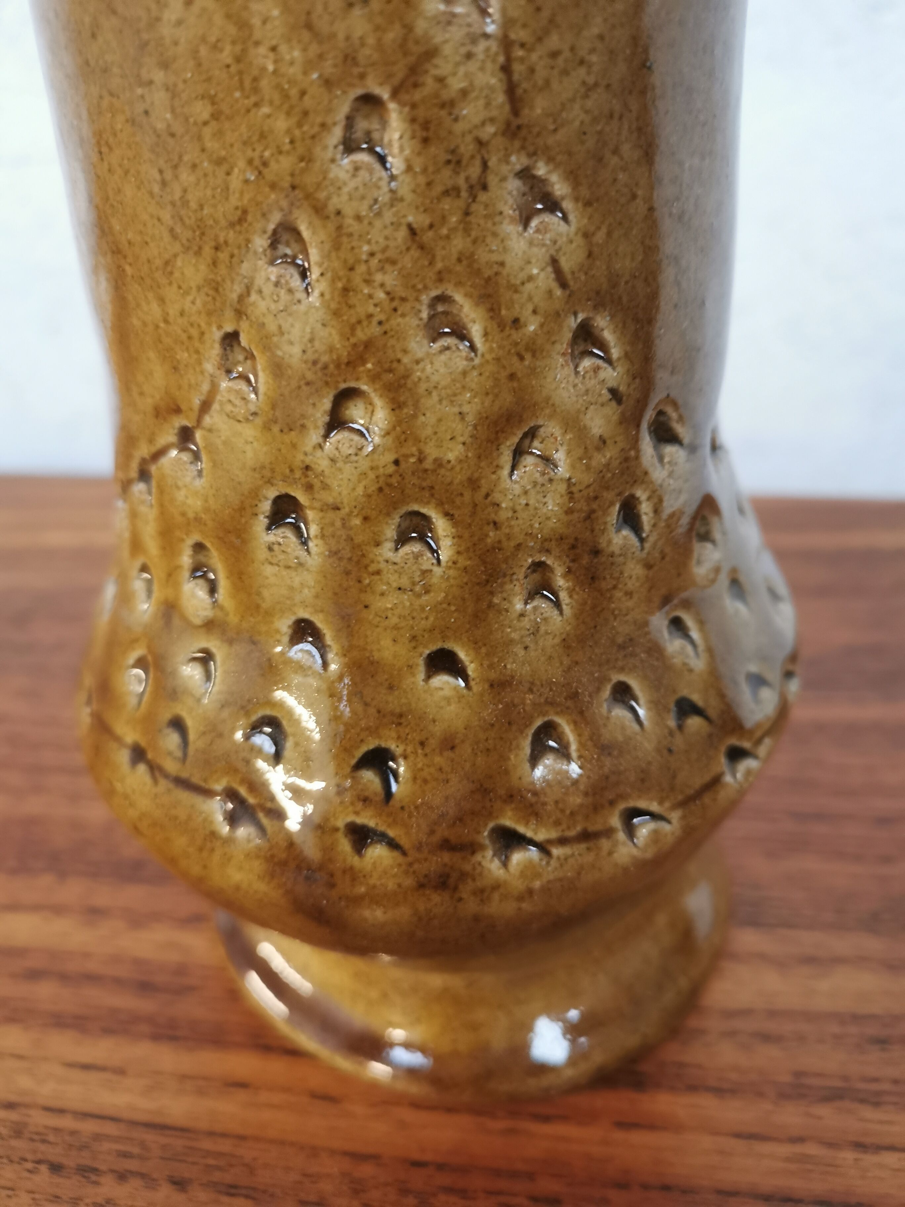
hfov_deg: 51.4
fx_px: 941
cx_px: 452
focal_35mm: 27
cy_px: 604
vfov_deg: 65.3
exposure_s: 1/33.3
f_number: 1.8
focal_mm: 5.58
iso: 320
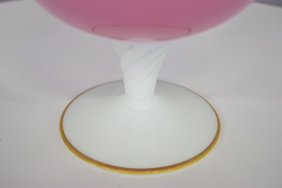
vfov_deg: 23.8
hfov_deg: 35.1
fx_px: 446
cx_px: 141
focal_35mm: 57
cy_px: 94
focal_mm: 37.5
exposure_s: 1/80
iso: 3200
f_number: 4.5
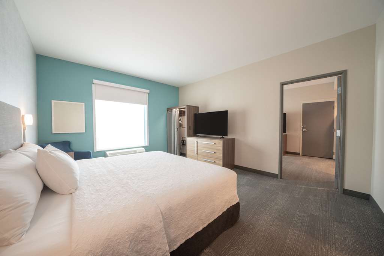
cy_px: 128
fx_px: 128
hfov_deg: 112.6
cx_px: 192
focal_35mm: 12
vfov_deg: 90.0
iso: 80
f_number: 8
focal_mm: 12
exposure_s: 1/10
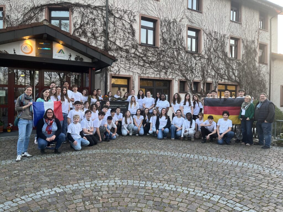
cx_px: 142
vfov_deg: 53.1
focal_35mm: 26
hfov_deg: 67.3
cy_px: 106
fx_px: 213
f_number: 1.6
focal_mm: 5.1
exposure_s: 1/121
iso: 125
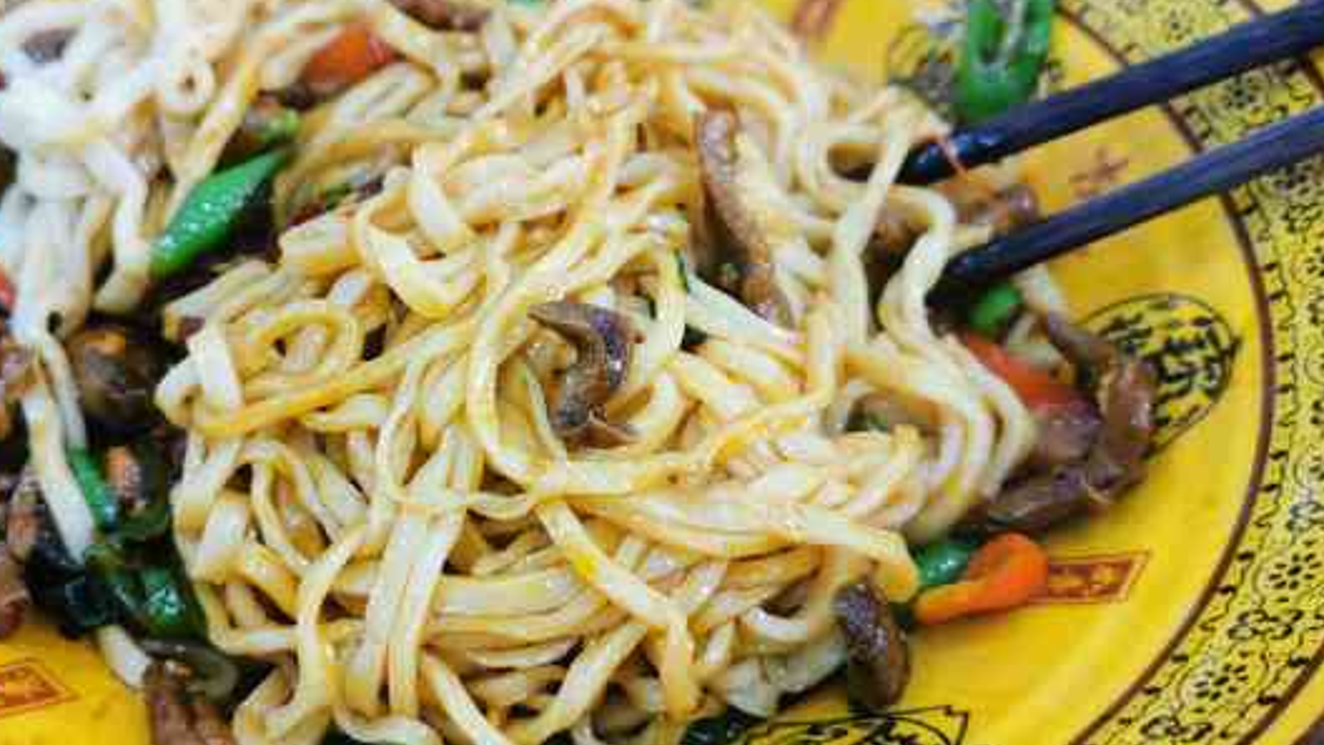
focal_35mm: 39
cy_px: 360
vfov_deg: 30.4
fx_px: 1369
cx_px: 522
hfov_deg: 51.2
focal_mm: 5.58
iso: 160
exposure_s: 1/100
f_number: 1.8
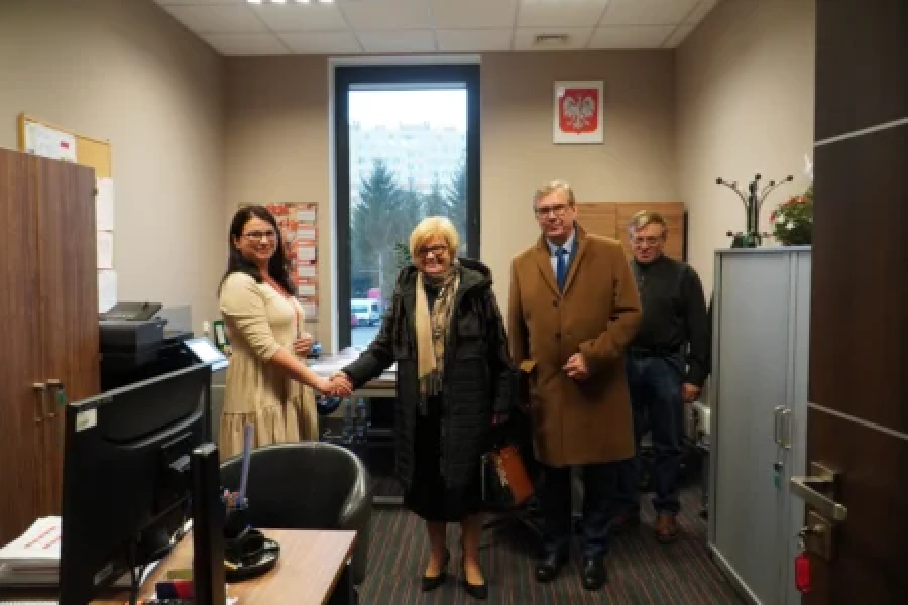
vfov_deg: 47.9
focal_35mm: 27
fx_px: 681
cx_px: 454
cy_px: 302
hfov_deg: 67.4
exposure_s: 1/60
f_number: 5.6
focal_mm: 18
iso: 2000
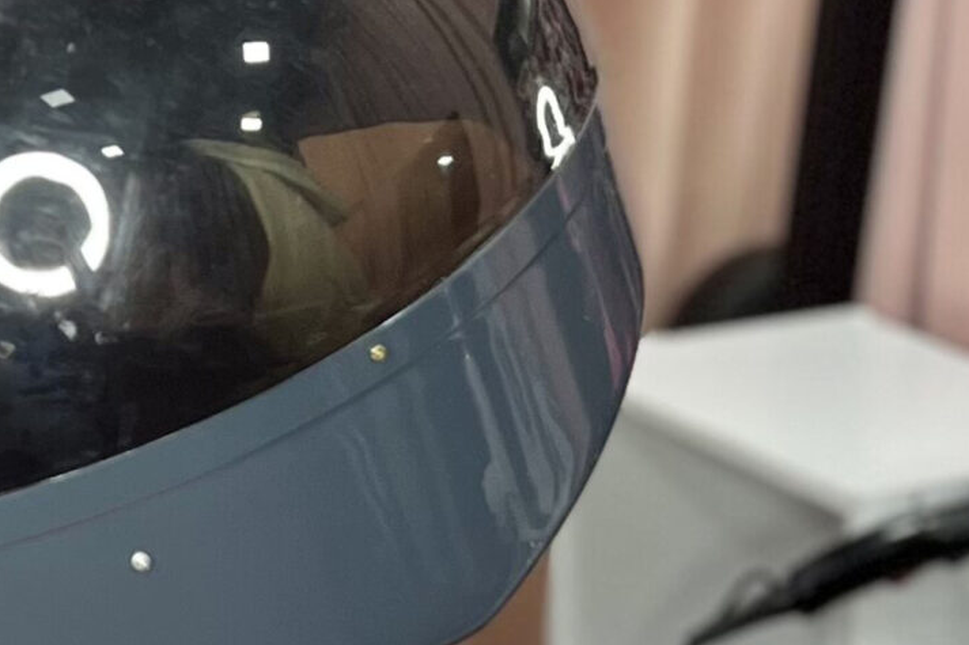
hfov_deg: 19.3
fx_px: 2610
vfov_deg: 14.1
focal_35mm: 97
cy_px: 176
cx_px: -310
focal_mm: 18
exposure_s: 1/30
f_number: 3.5
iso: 2000
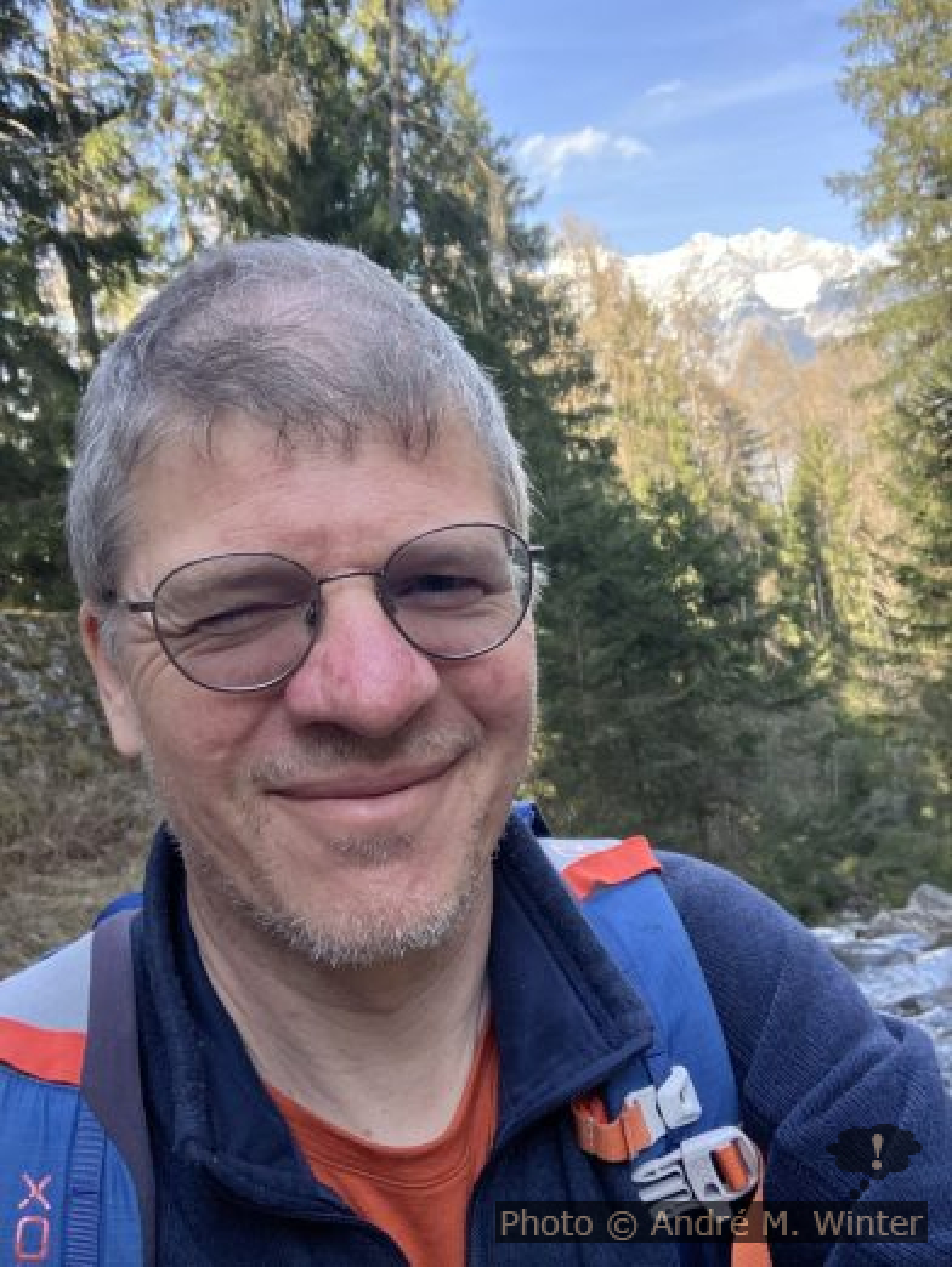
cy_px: 634
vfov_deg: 56.8
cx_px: 476
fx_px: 1172
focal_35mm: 32
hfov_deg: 44.2
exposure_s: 1/162
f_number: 2.2
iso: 20
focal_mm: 2.9
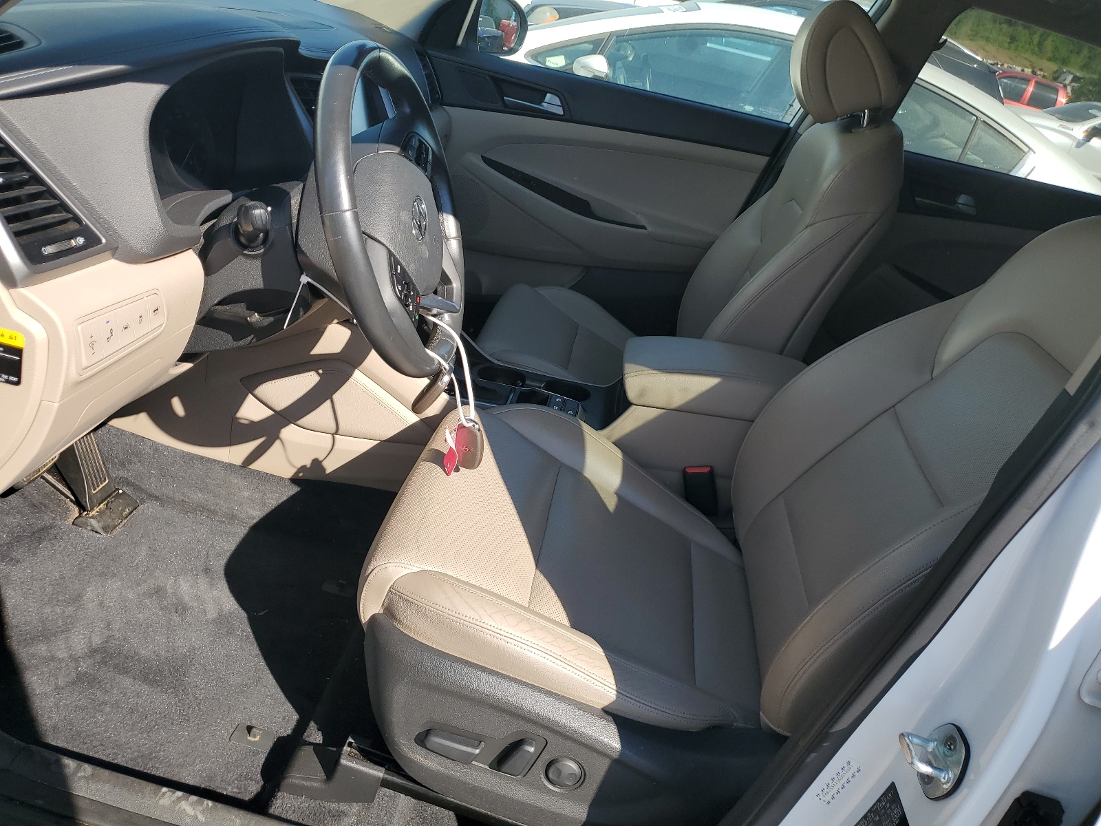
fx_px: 827
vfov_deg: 53.1
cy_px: 413
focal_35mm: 26
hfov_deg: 67.3
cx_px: 550
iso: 50
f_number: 1.5
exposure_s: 1/1429
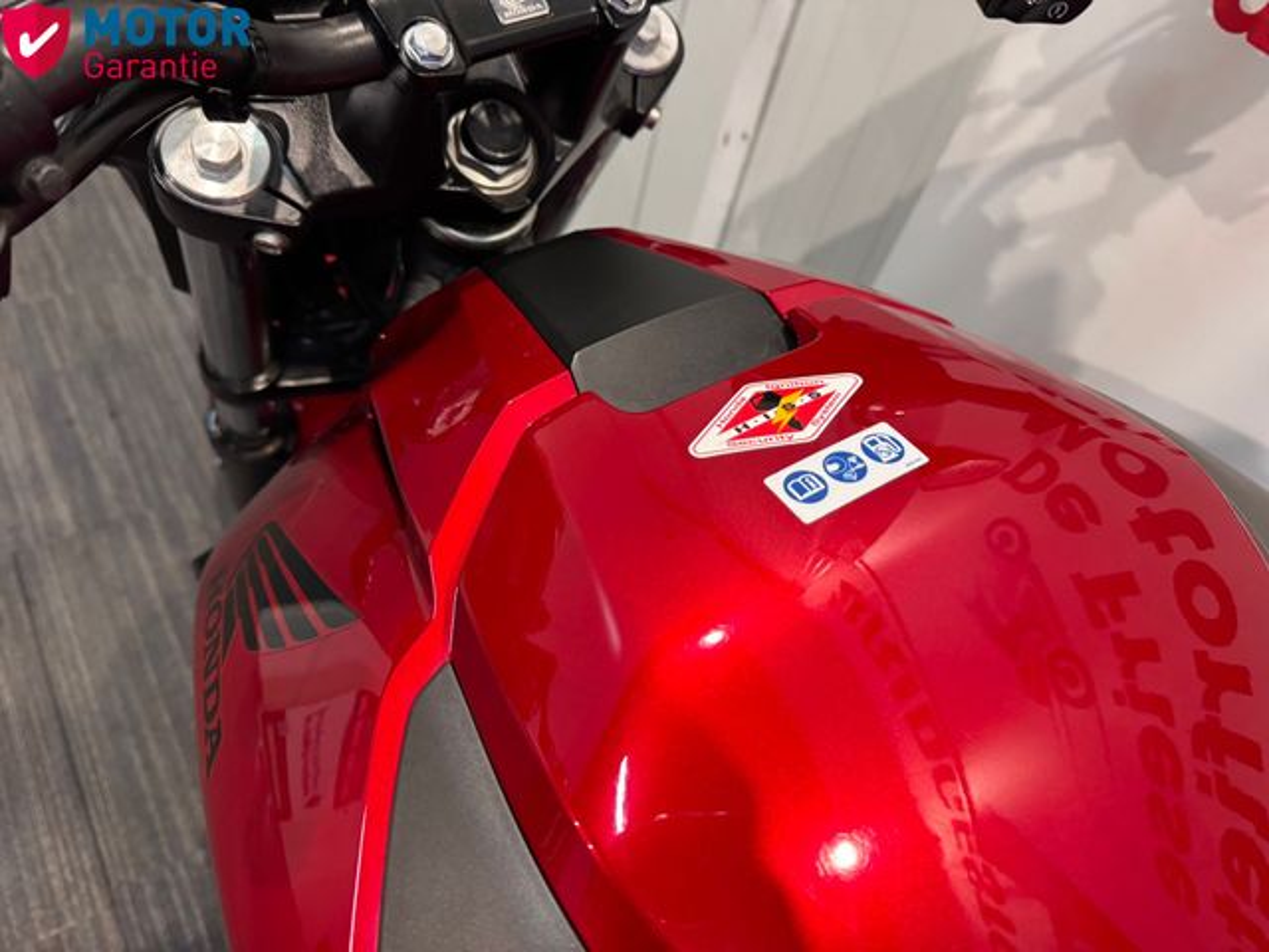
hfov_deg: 71.6
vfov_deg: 56.8
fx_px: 880
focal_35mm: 24
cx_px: 634
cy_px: 476
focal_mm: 6.76
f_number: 1.78
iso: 500
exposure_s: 1/50
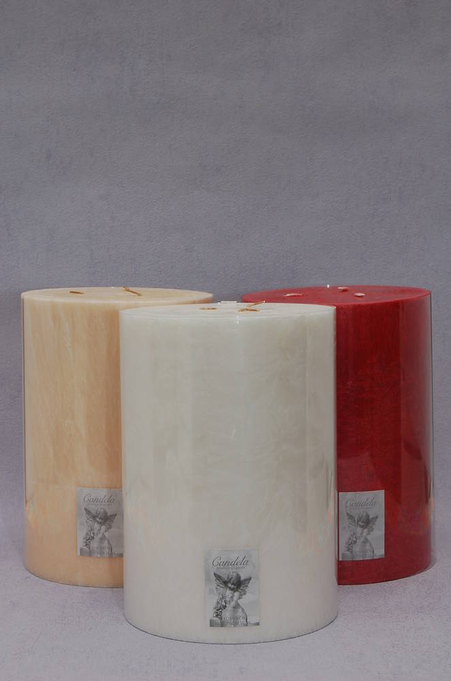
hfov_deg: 18.9
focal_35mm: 72
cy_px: 340
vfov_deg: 28.1
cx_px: 226
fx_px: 1358
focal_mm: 48
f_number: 8
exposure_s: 1/250
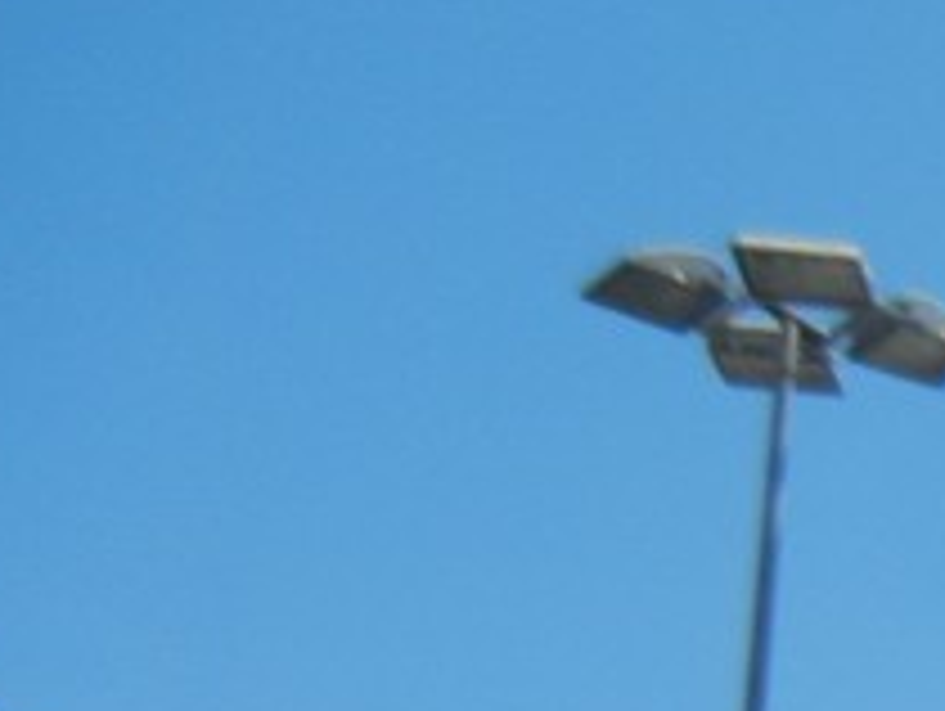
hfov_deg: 11.3
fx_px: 3990
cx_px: 2236
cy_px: 1274
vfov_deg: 9.7
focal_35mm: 146
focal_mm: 5.4
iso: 160
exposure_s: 1/452
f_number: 7
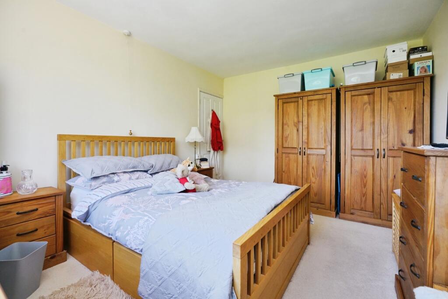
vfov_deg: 73.8
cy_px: 150
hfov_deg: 96.7
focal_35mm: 16
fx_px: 199
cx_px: 224
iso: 1250
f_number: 7.1
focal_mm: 16
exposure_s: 1/100
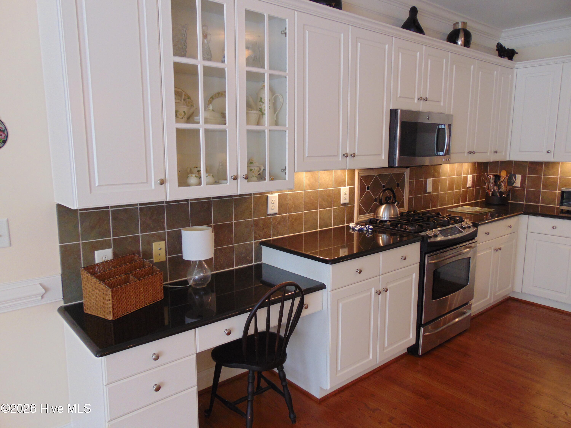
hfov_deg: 69.4
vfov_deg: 54.9
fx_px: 412
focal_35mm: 25
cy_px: 214
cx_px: 286
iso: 160
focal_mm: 4.5
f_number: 3
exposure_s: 1/30
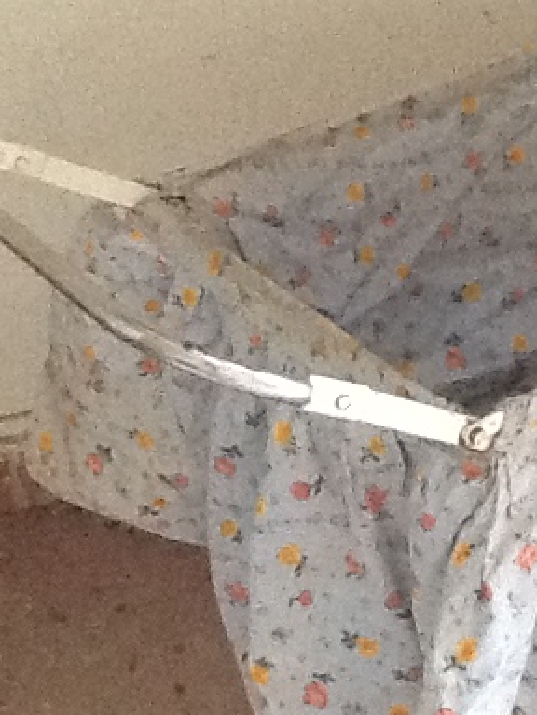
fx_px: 2275
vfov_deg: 17.9
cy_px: 350
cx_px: 709
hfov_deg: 13.0
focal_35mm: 110
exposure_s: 1/30
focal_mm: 2.03
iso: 250
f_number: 2.4
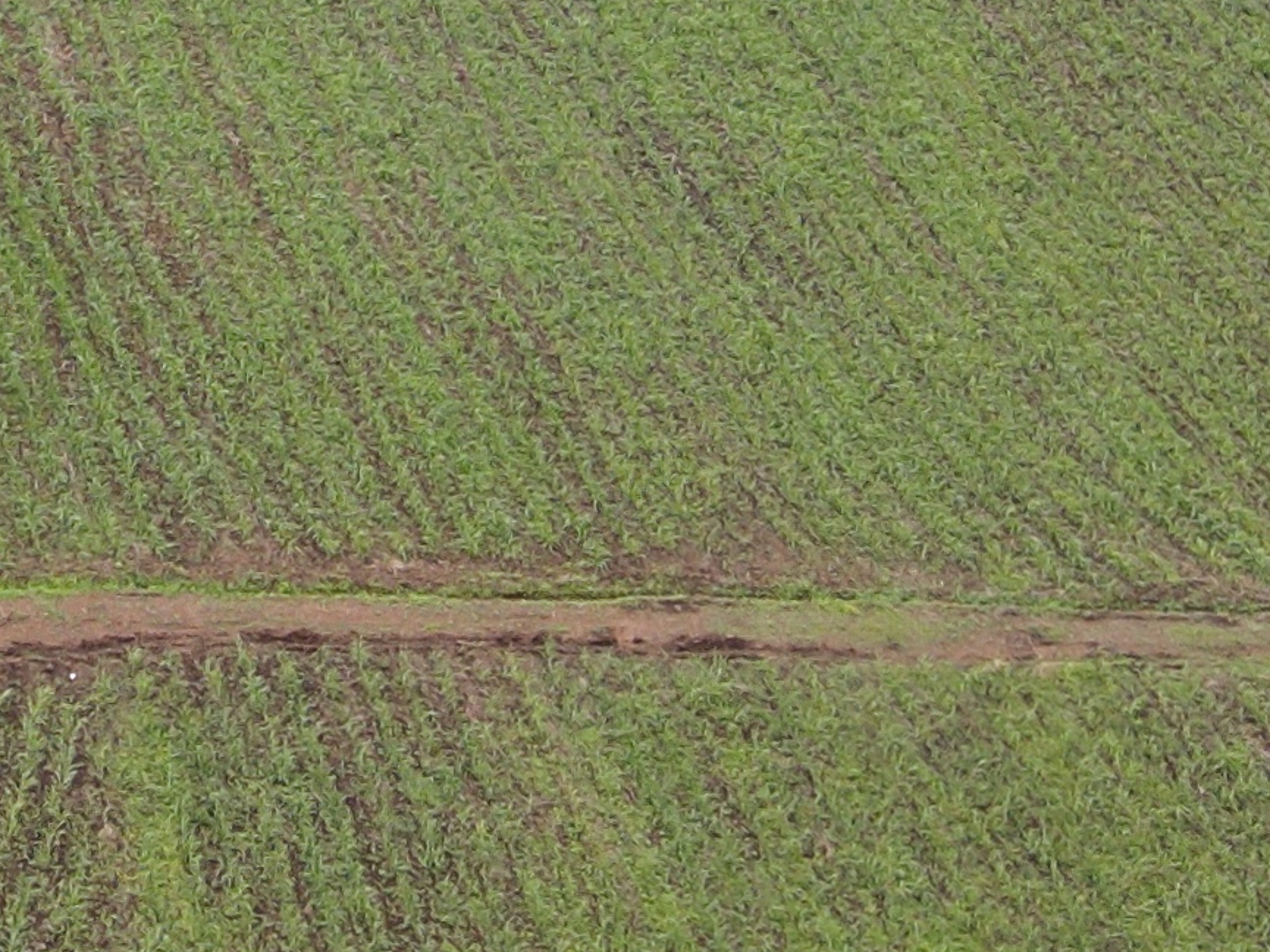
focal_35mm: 111
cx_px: -414
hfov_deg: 16.7
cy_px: -565
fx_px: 4073
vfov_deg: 12.5
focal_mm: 4.5
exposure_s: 1/90
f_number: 2.8
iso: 100
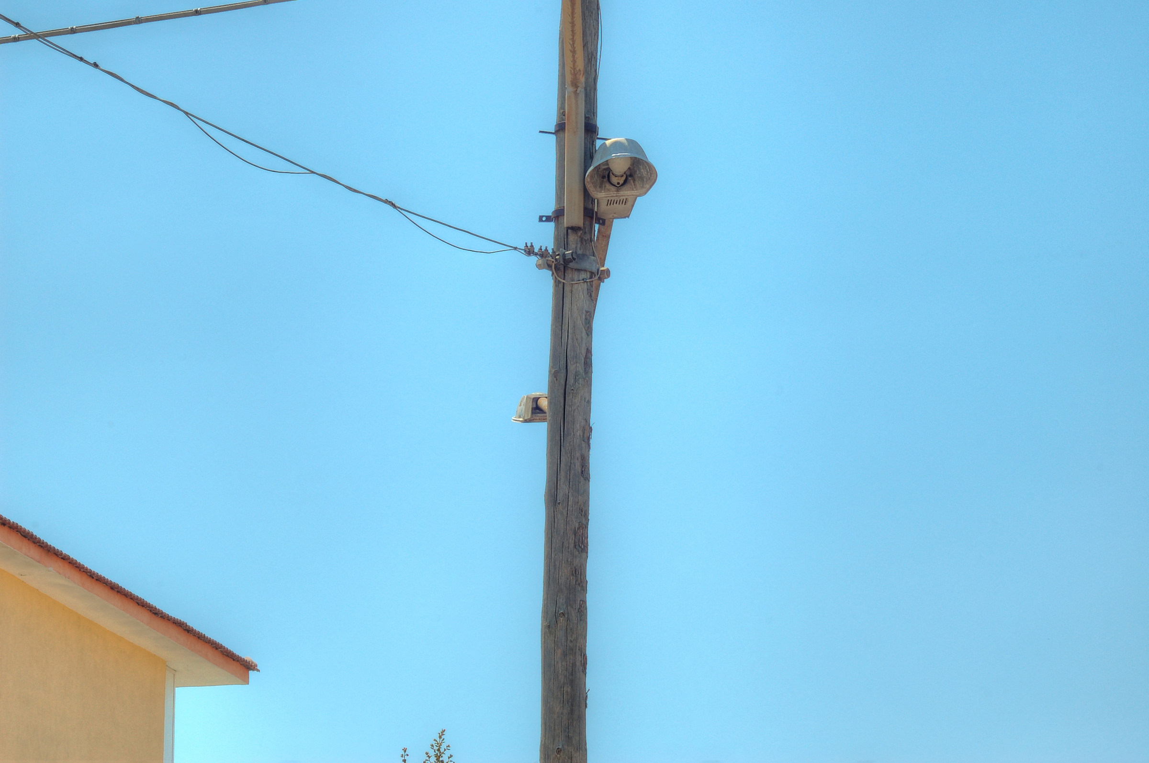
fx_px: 3347
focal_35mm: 105
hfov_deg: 19.5
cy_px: 382
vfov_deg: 13.0
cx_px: 574
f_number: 14
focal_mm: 70
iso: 200
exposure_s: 1/200
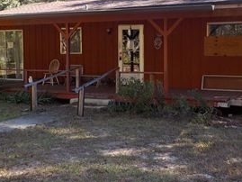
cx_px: 122
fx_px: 350
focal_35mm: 50
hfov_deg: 38.2
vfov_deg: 28.9
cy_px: 57
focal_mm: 4.1
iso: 125
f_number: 3.3
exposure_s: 1/160
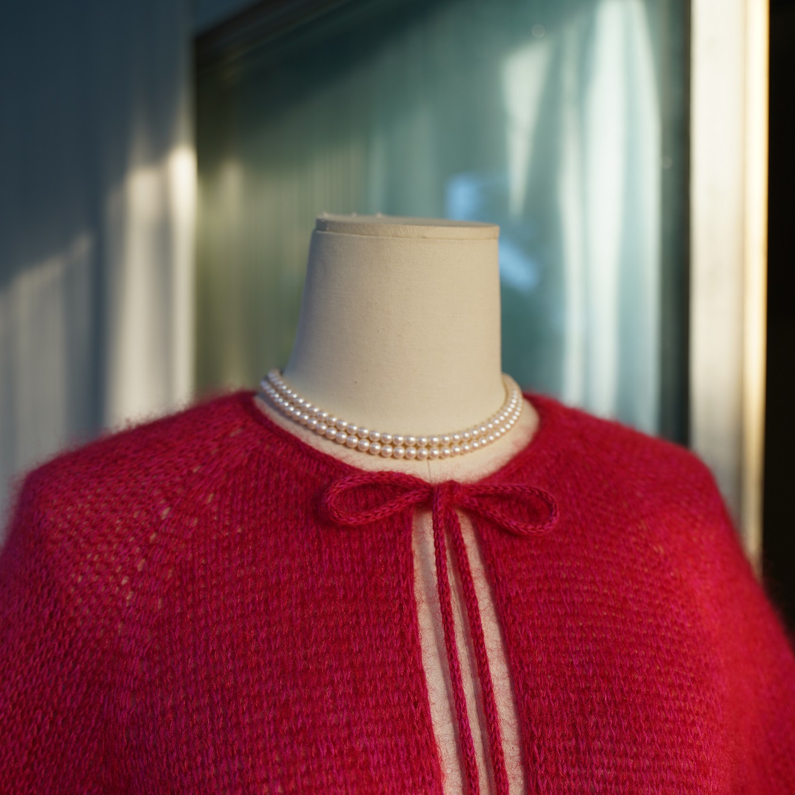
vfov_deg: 41.3
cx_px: 398
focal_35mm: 40
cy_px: 533
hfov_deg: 41.9
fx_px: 1039
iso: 100
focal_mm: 31
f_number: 3.2
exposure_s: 1/125
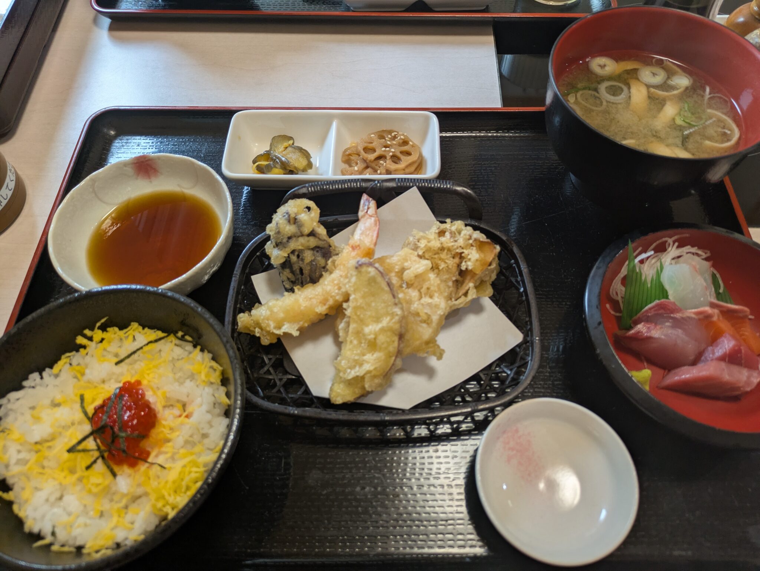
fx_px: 549
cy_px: 286
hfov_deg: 69.4
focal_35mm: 25
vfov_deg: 54.9
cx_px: 380
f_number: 1.89
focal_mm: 5.43
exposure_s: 1/50
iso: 205
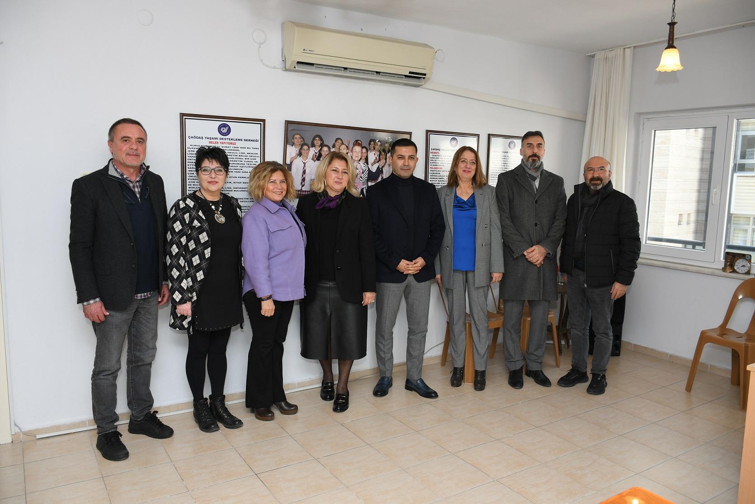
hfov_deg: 67.4
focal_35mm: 27
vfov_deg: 47.9
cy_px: 252
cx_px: 378
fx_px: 566
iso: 100
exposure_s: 1/60
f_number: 4
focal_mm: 18
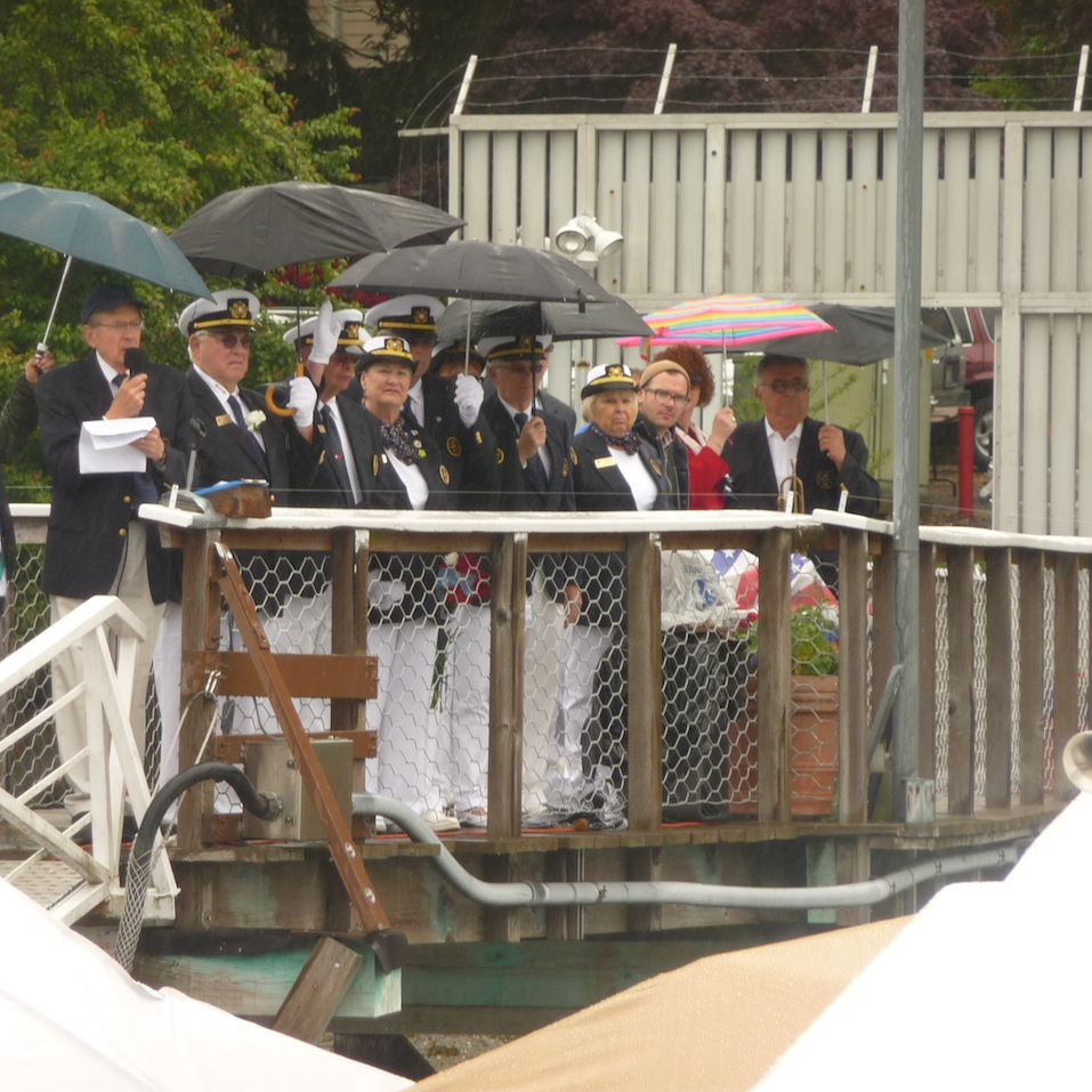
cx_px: 374
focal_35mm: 331
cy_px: 545
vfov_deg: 5.3
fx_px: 11814
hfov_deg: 5.3
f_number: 4.9
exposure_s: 1/125
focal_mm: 47
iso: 100
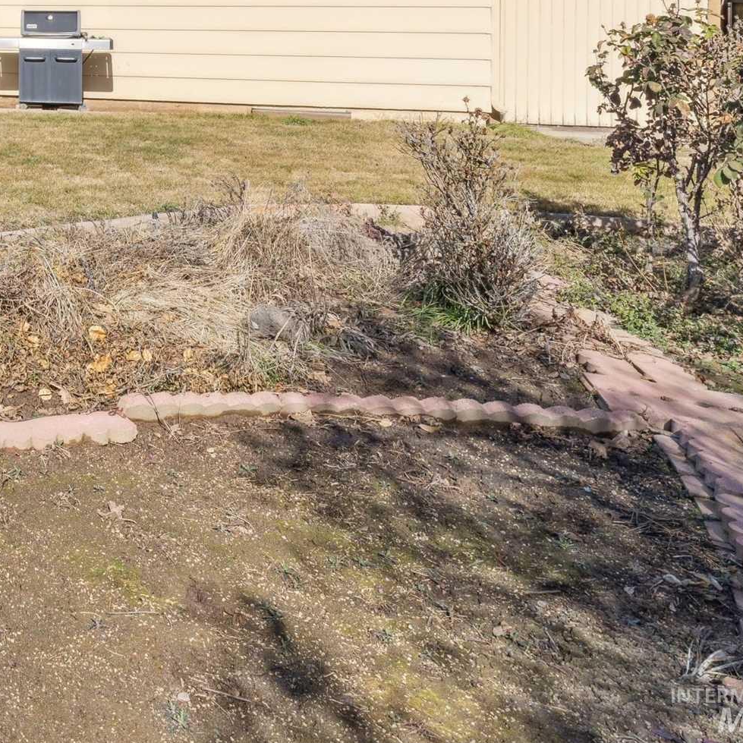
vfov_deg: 35.8
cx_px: -320
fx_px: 1030
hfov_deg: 28.7
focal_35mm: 42
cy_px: -2
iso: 400
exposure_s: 1/640
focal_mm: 15.9
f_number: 13
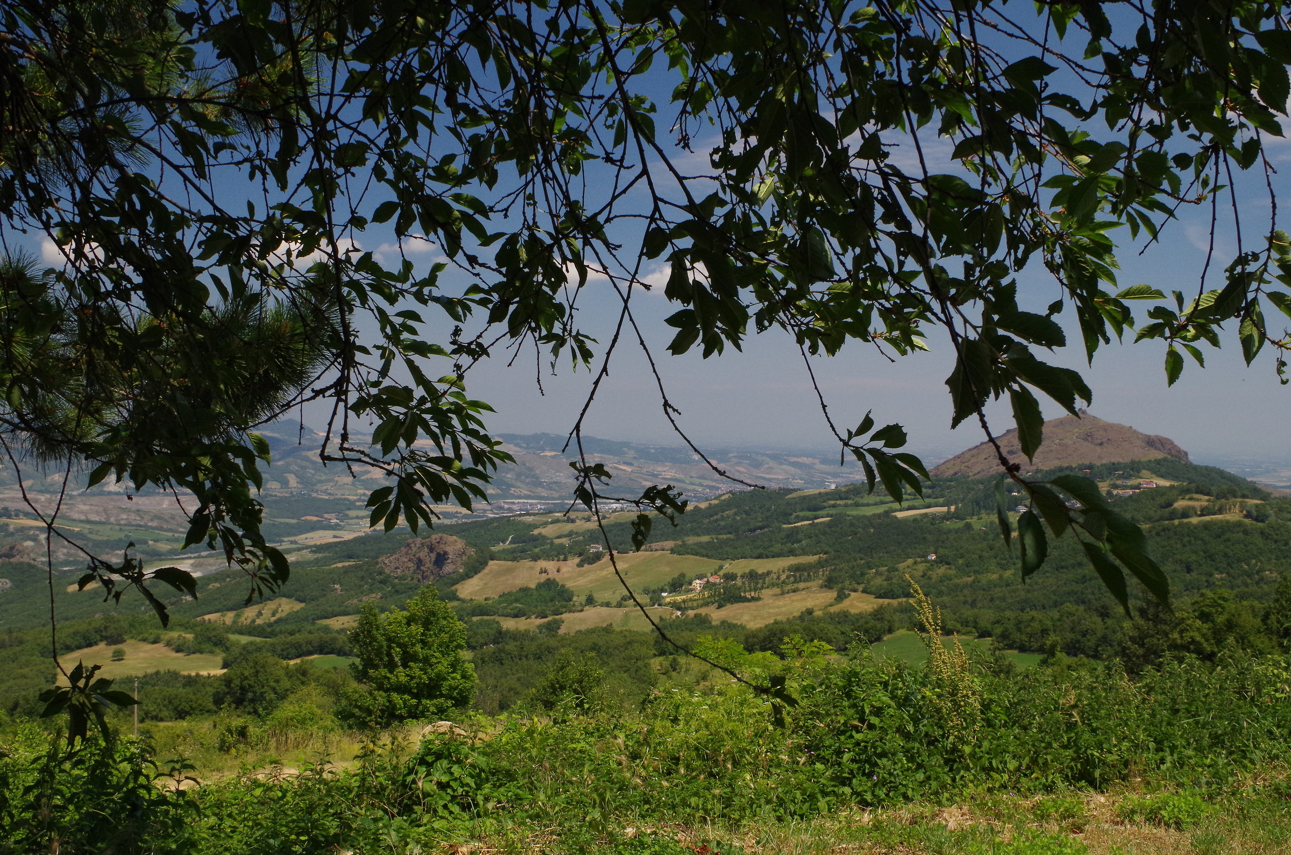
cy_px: 428
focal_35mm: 36
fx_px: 1288
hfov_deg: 53.2
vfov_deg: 36.7
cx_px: 646
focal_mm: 24.38
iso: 1250
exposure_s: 1/250
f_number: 16
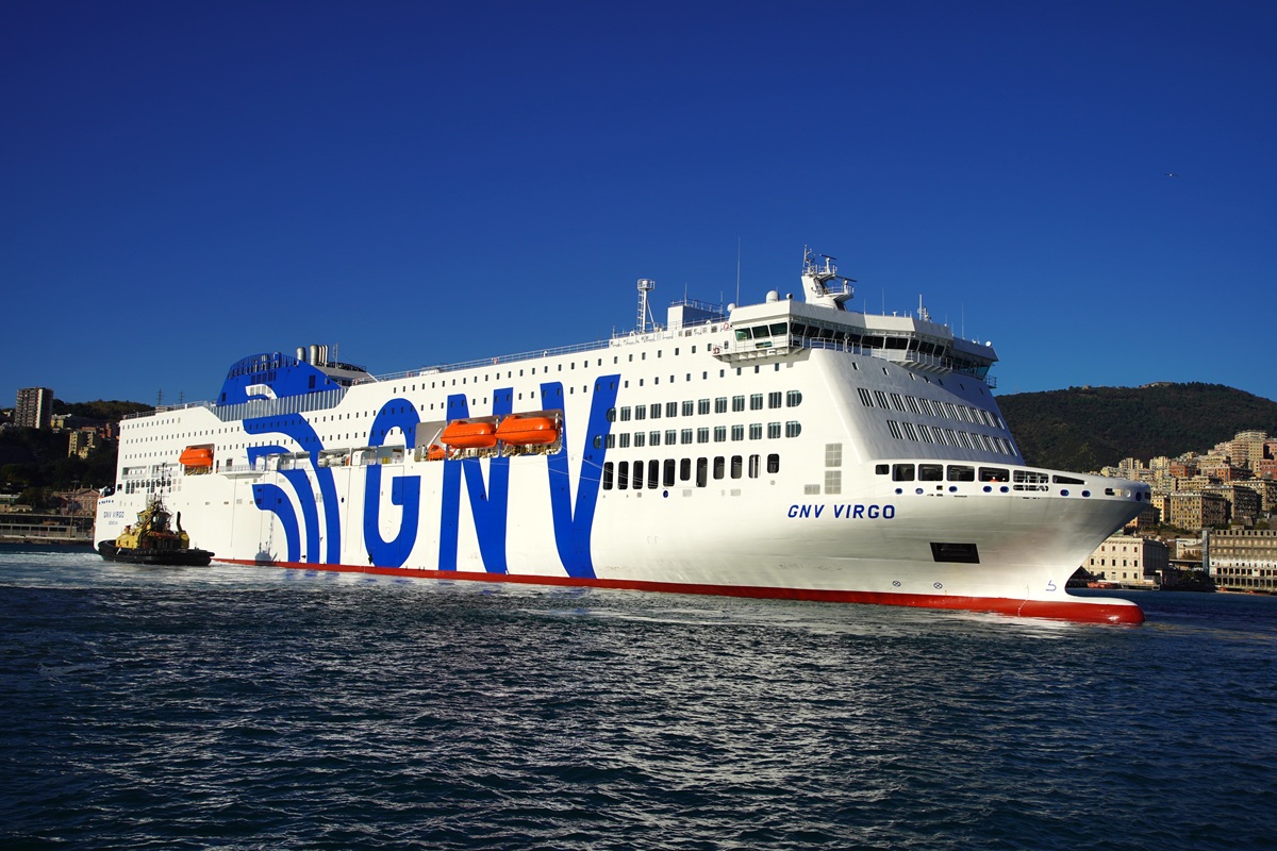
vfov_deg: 37.9
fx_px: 1241
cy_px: 426
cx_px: 638
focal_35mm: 35
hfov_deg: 54.4
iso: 100
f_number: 10
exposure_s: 1/400
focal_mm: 35
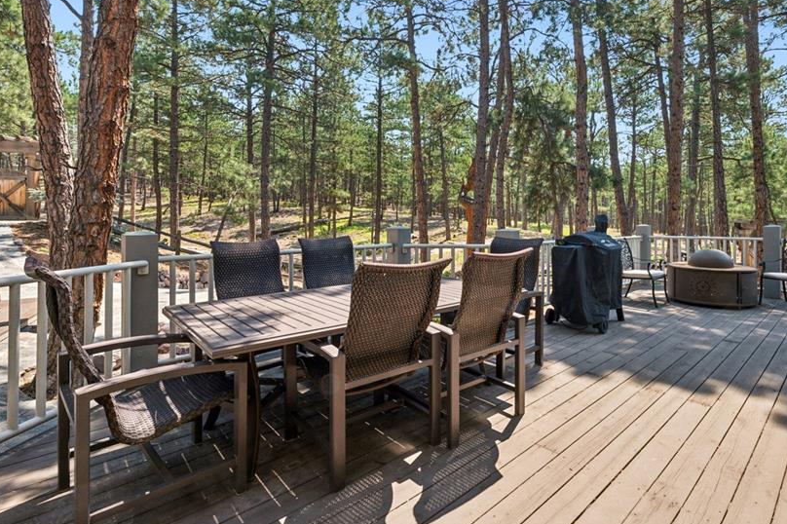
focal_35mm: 19
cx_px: 431
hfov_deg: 86.7
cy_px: 208
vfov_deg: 63.9
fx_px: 415
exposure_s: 1/15
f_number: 11
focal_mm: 15
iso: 100
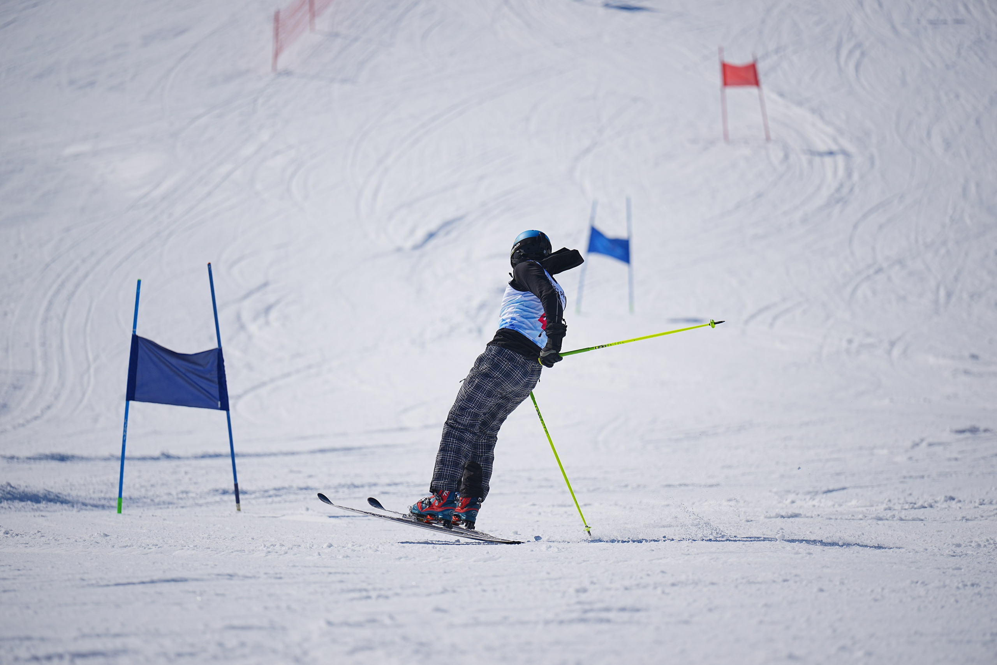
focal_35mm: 200
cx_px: 498
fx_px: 5539
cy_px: 332
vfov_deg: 6.9
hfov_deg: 10.3
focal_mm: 200
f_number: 2.8
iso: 100
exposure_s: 1/4000
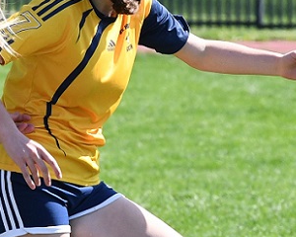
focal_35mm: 817
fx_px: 7161
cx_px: 45
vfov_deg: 1.9
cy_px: 210
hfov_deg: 2.4
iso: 900
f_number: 9
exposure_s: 1/1000
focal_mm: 185
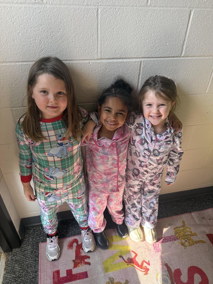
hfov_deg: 56.8
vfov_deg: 71.6
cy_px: 142
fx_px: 197
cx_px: 106
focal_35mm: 24
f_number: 1.78
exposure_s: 1/229
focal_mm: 6.76
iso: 160
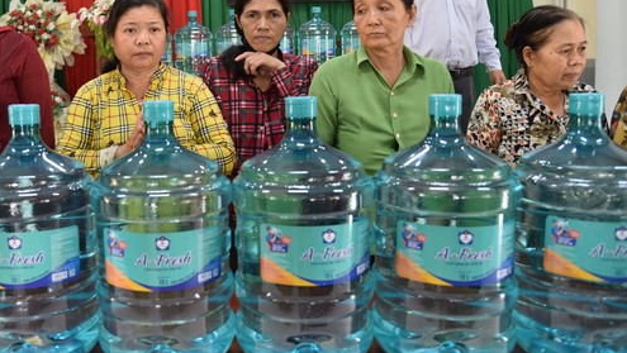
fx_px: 549
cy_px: 106
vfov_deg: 35.2
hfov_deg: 58.6
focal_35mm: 33
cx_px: 228
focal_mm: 24
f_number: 4
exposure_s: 1/60
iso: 1100
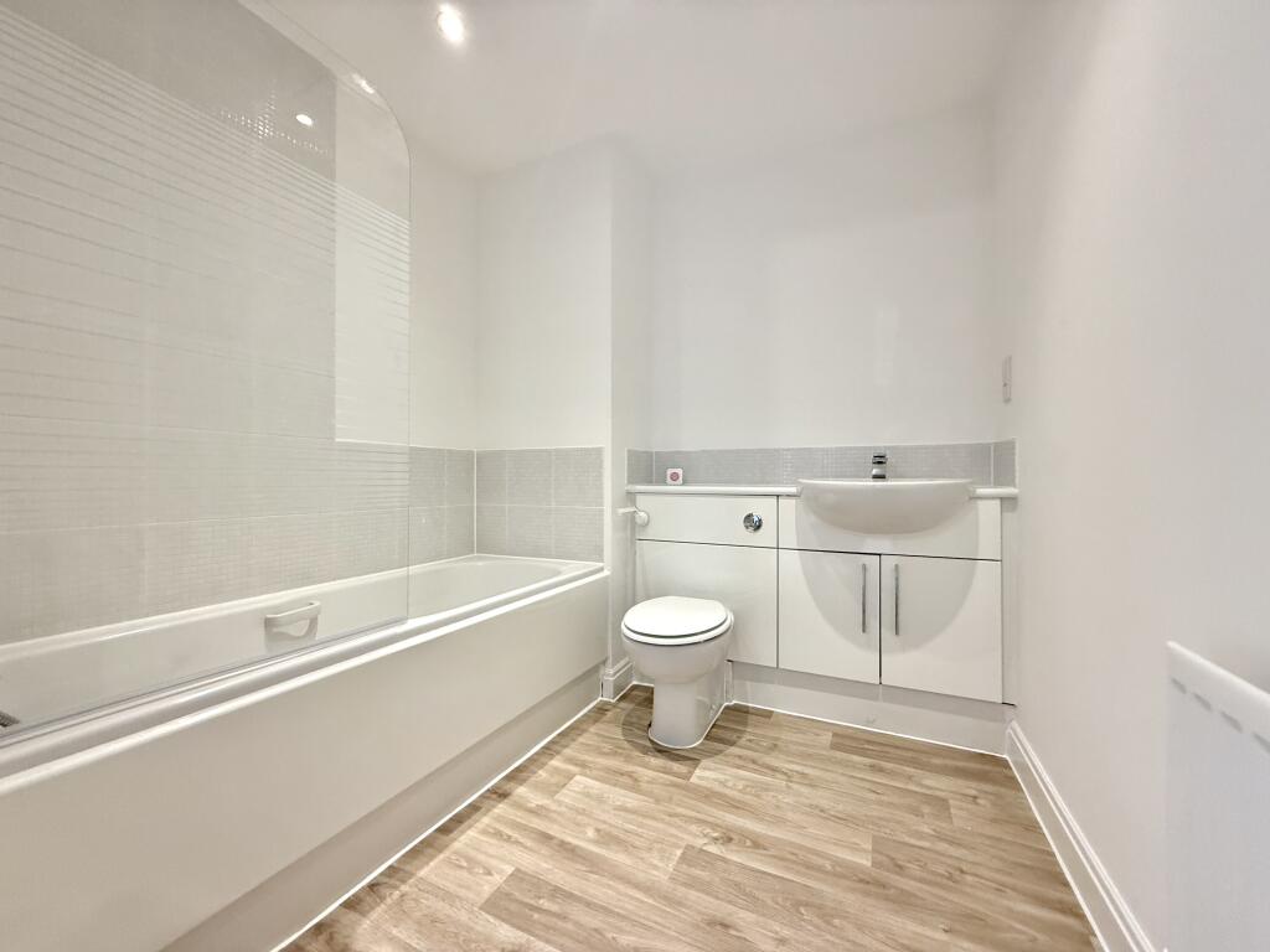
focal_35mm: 14
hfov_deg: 102.1
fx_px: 514
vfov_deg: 85.7
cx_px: 635
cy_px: 476
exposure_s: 1/100
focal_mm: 2.22
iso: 320
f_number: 2.2
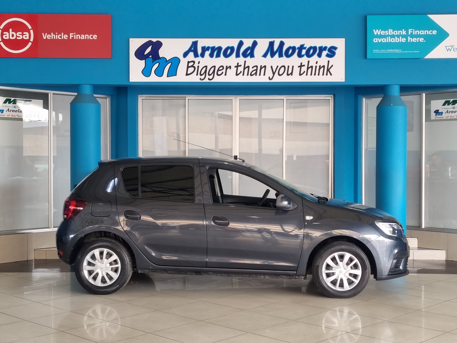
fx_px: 343
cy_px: 172
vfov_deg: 53.1
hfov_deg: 67.3
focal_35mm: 26
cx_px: 228
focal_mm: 5.4
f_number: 1.8
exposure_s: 1/100
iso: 100
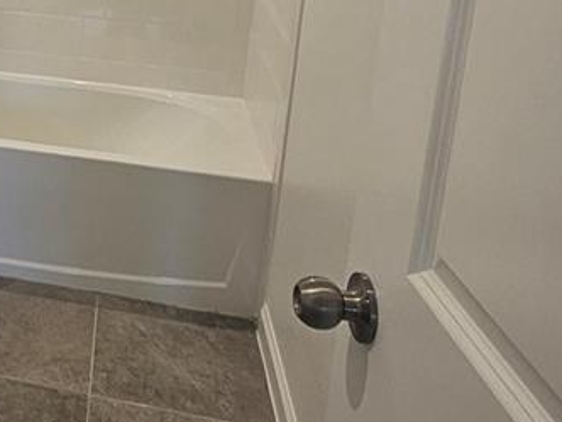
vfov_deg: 28.4
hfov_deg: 34.3
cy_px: -27
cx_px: -74
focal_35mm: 47
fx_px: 763
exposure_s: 1/60
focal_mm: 2.2
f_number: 2.2
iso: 64
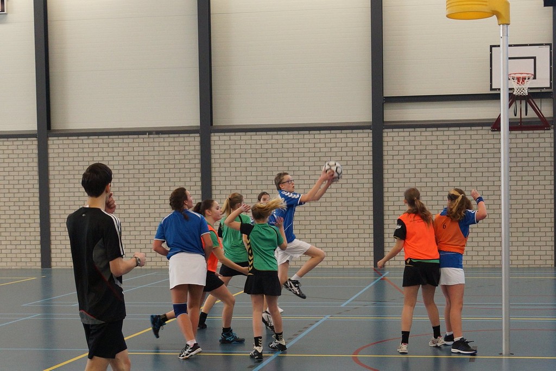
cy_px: 186
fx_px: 602
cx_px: 278
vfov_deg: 34.2
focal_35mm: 39
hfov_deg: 49.5
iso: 800
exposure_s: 1/250
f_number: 2.8
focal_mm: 26
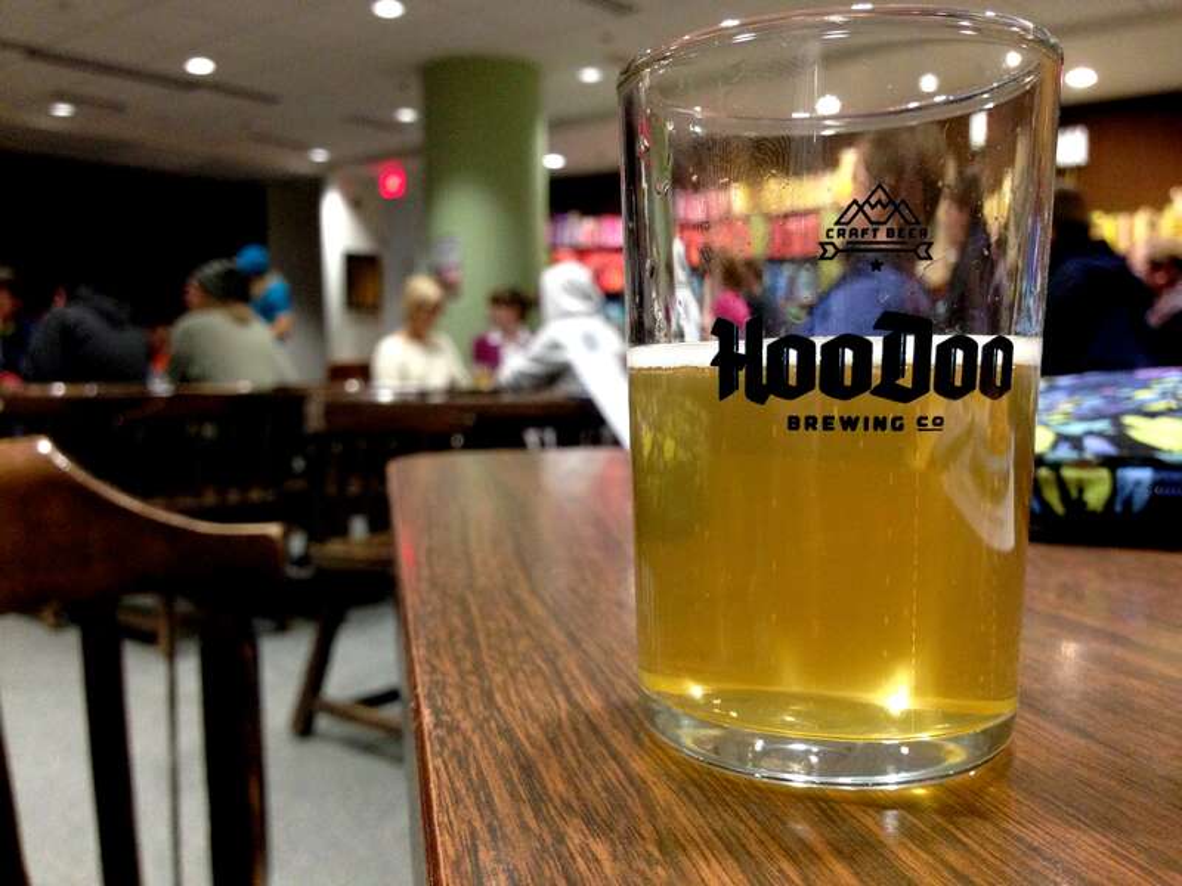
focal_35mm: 33
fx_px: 1127
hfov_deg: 55.4
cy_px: 443
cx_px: 591
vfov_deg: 42.9
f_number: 2.4
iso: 400
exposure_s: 1/20
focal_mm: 4.12
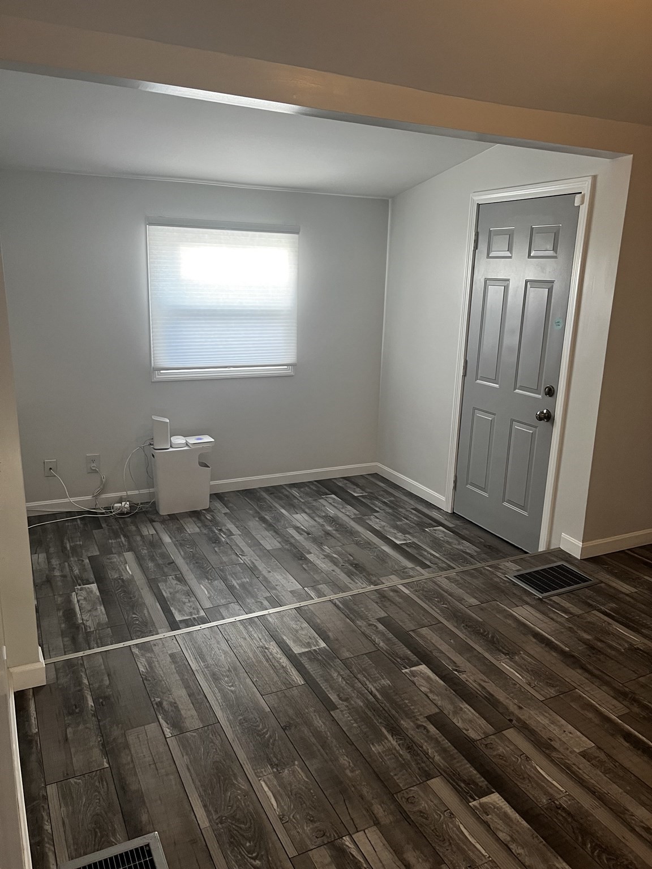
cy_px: 434
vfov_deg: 67.3
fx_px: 653
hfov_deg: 53.1
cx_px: 326
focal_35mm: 26
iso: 125
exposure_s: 1/60
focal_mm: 5.7
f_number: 1.5
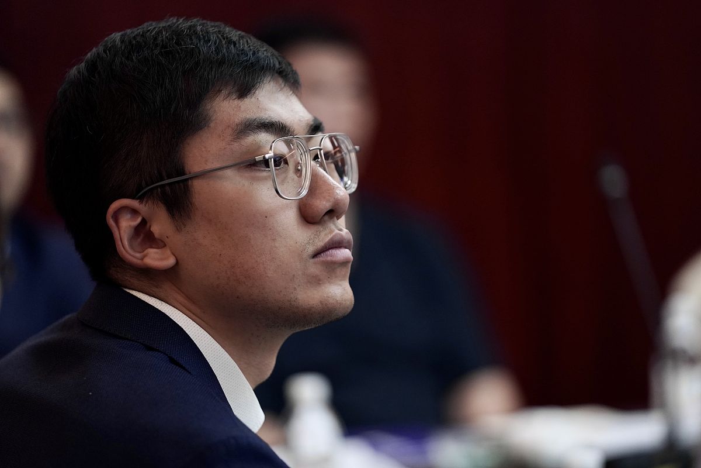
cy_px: 234
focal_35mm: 167
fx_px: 3252
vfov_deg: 8.2
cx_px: 350
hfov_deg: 12.3
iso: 2000
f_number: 2.8
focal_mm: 167
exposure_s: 1/320
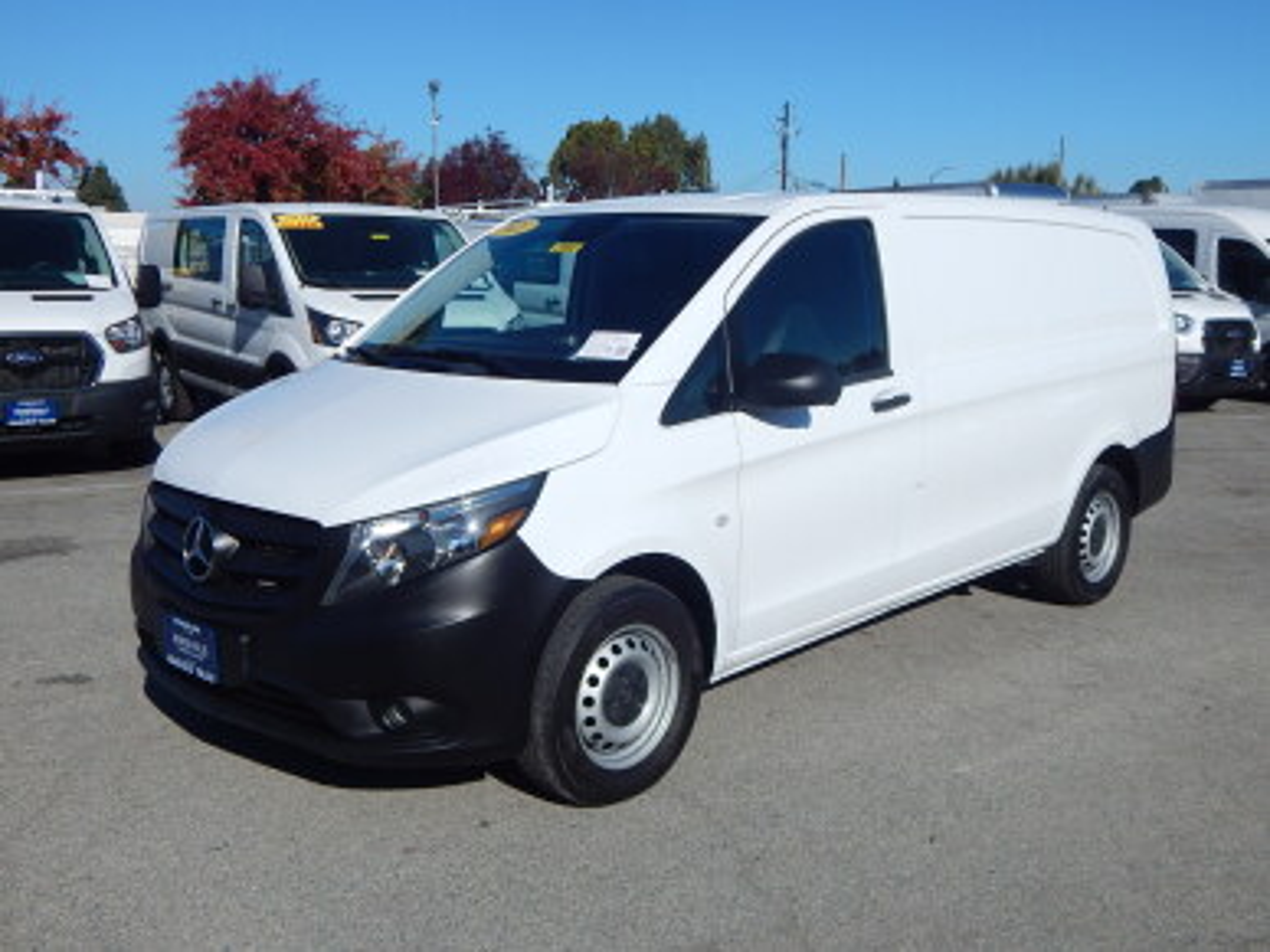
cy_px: 476
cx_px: 635
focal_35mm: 34
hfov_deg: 54.0
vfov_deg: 41.8
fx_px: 1247
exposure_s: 1/1500
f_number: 6.7
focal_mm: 6.1
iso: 125
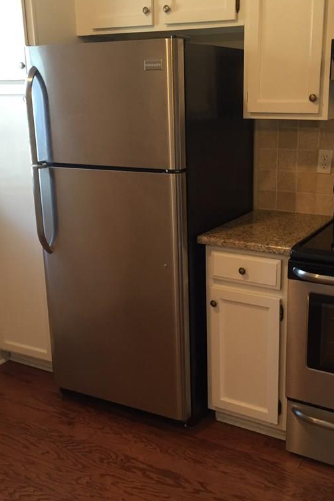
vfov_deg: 47.4
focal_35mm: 41
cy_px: 248
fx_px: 571
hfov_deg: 32.6
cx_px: 196
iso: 100
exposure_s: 1/30
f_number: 2.2
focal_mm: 4.15
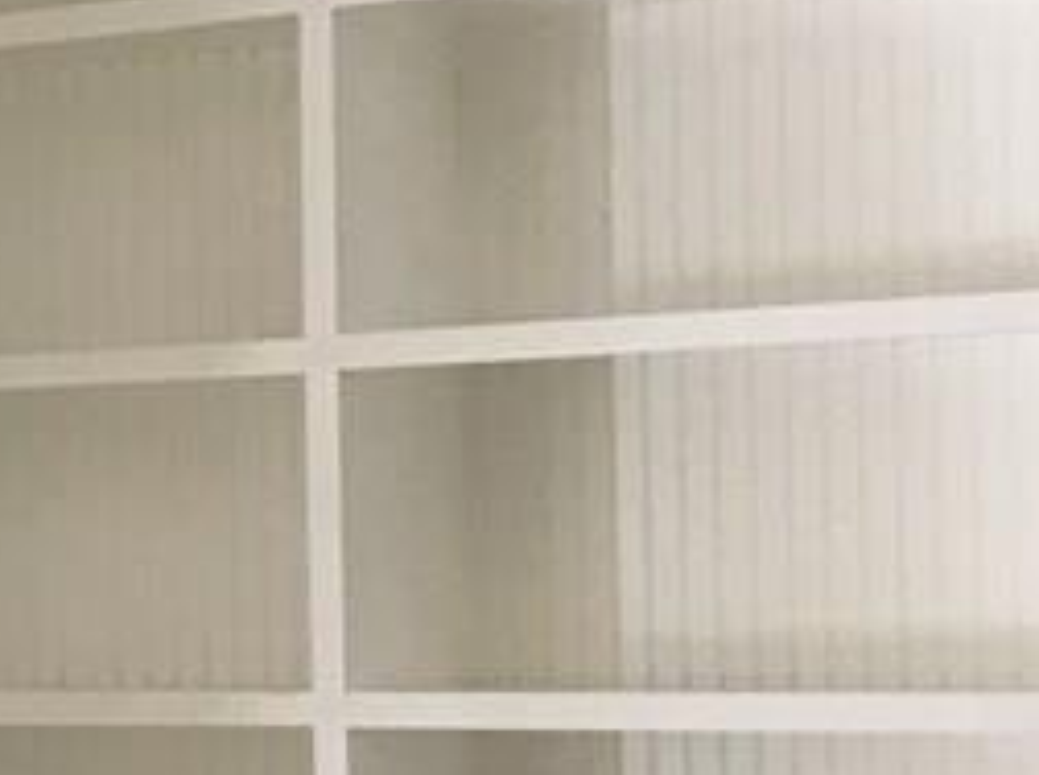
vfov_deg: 12.9
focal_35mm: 114
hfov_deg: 16.7
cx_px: -132
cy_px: 530
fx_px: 3415
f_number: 1.8
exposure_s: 1/30
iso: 32
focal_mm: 3.99
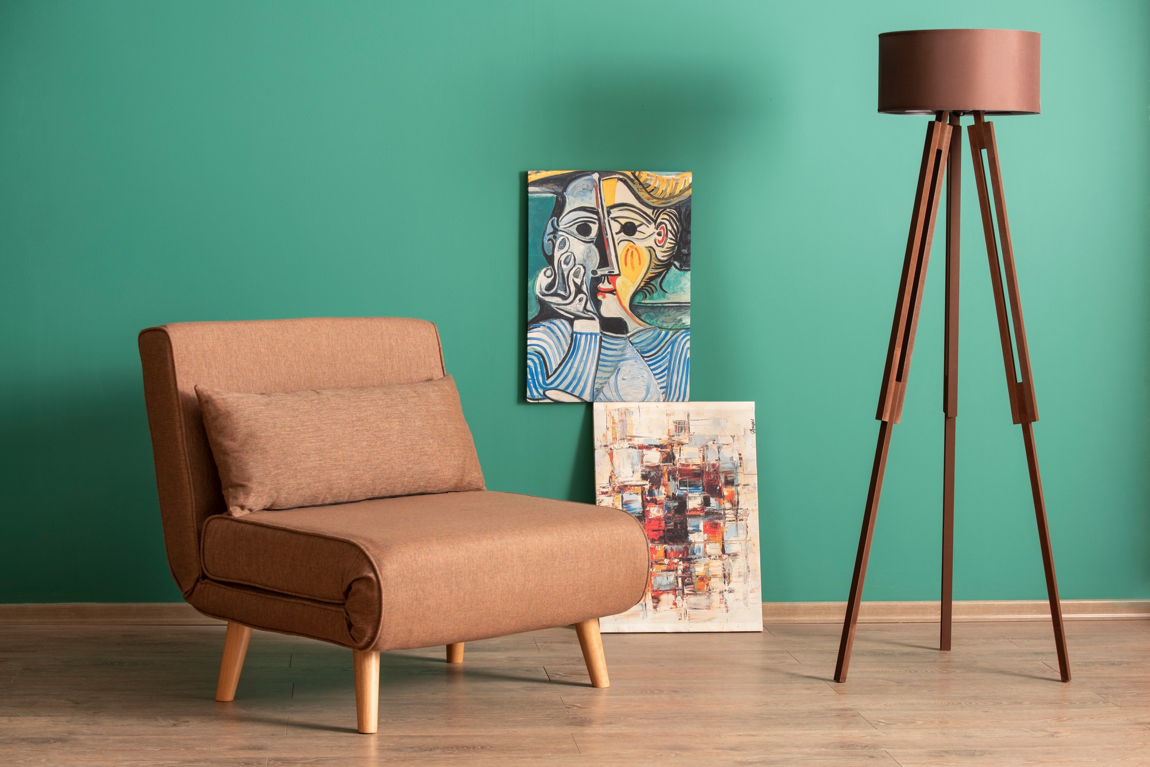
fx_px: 2237
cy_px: 384
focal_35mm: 70
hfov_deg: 28.8
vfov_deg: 19.5
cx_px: 575
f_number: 7.1
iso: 160
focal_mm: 70
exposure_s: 1/160
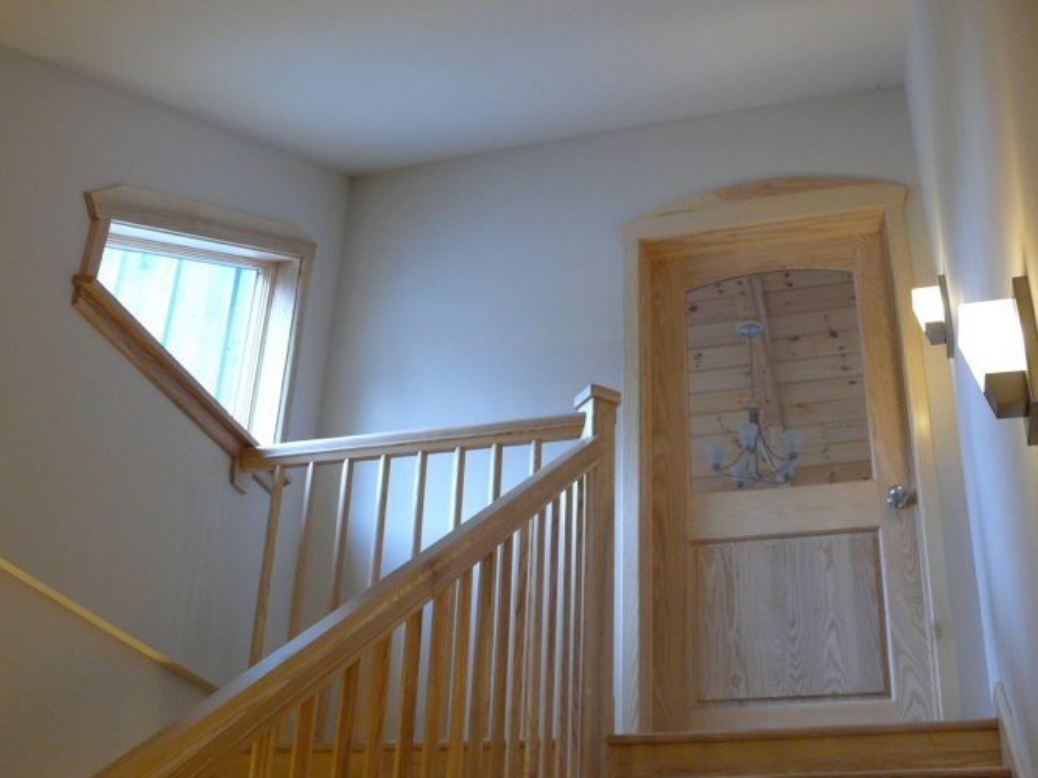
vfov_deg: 34.3
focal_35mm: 42
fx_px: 1259
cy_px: 450
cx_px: 479
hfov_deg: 44.8
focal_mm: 7.4
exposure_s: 1/30
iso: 200
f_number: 2.8
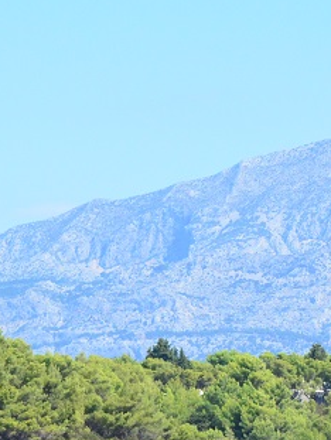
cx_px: 556
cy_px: 246
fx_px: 4409
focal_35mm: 347
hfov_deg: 4.3
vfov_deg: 5.7
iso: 1800
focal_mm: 75
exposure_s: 1/8000
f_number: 5.6
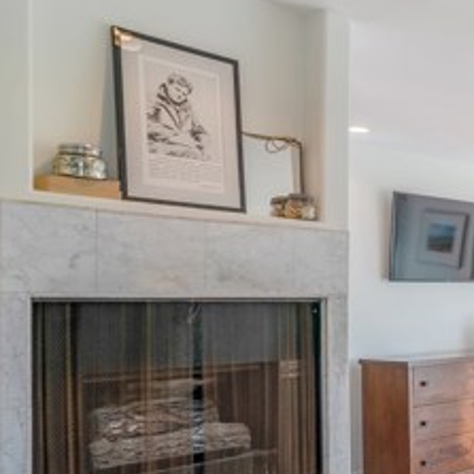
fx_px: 682
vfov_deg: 38.1
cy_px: 299
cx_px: 663
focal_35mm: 44
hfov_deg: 28.7
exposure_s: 1/125
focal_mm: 18
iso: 125
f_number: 8
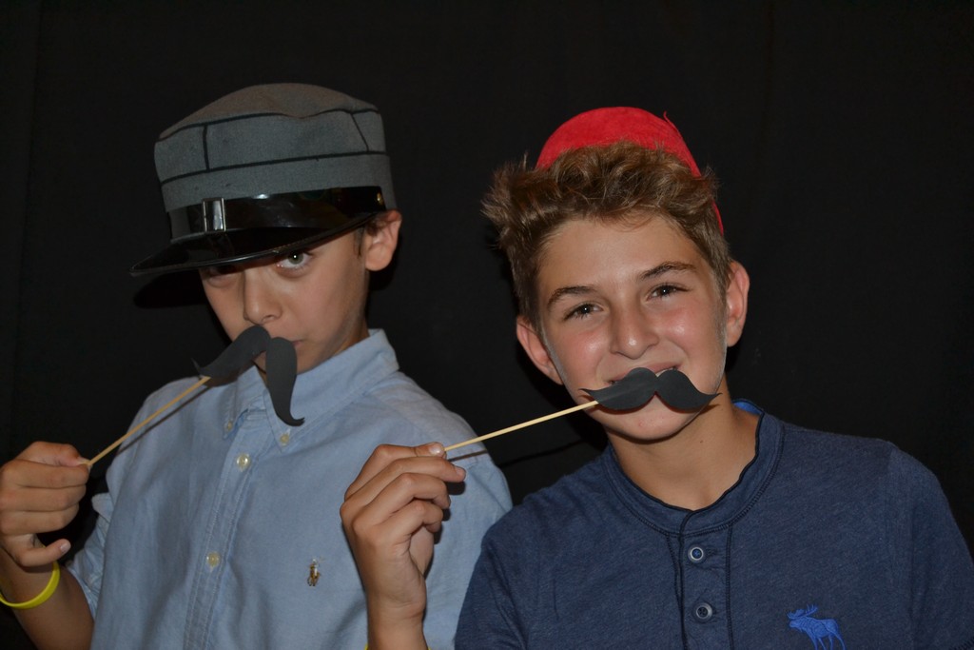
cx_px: 487
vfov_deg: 28.1
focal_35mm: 48
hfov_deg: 41.1
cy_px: 325
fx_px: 1299
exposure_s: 1/30
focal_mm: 32
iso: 800
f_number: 4.8
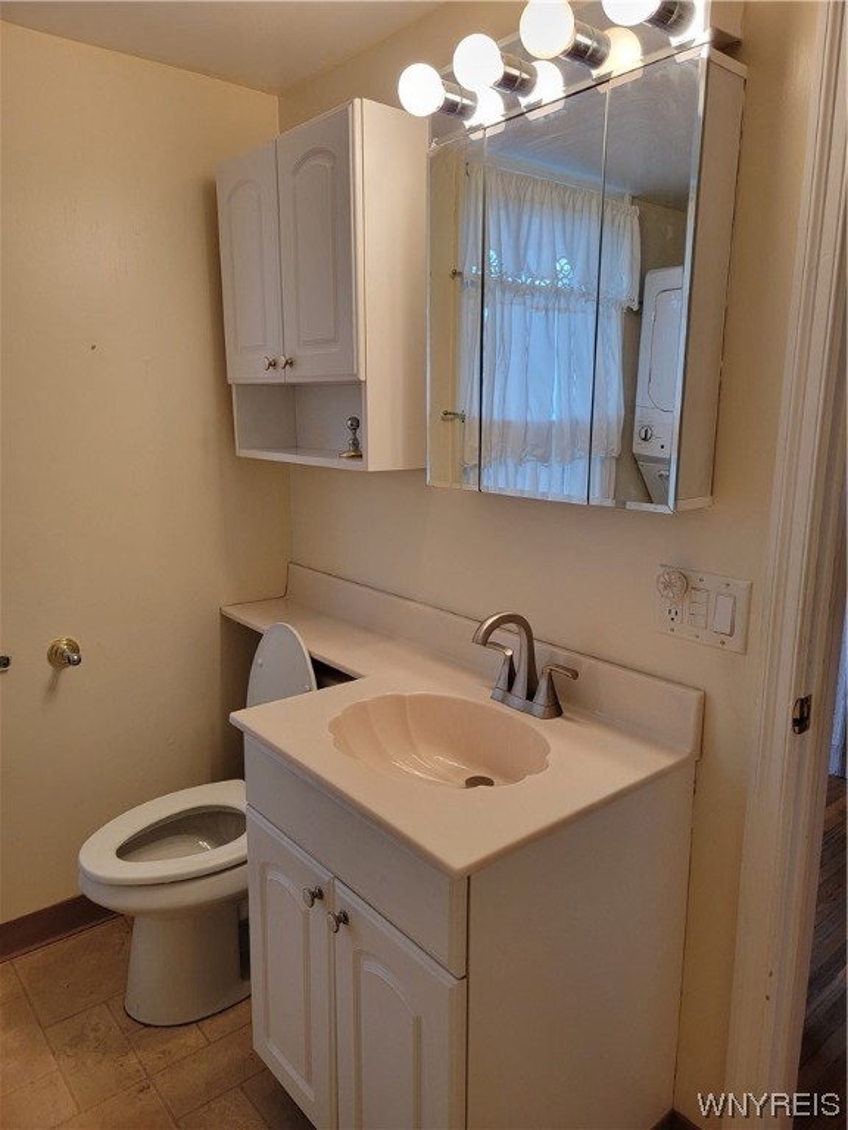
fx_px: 784
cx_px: 424
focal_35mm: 24
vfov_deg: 71.6
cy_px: 565
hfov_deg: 56.8
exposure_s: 1/120
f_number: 1.8
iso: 200
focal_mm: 6.7
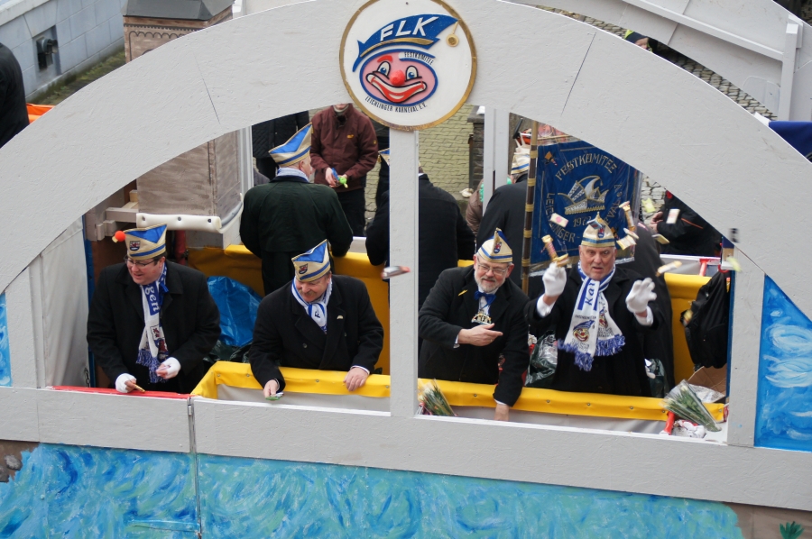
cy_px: 270
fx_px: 1859
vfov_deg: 16.5
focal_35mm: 82
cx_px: 406
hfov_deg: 24.6
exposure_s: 1/100
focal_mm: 55
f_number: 5
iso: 800
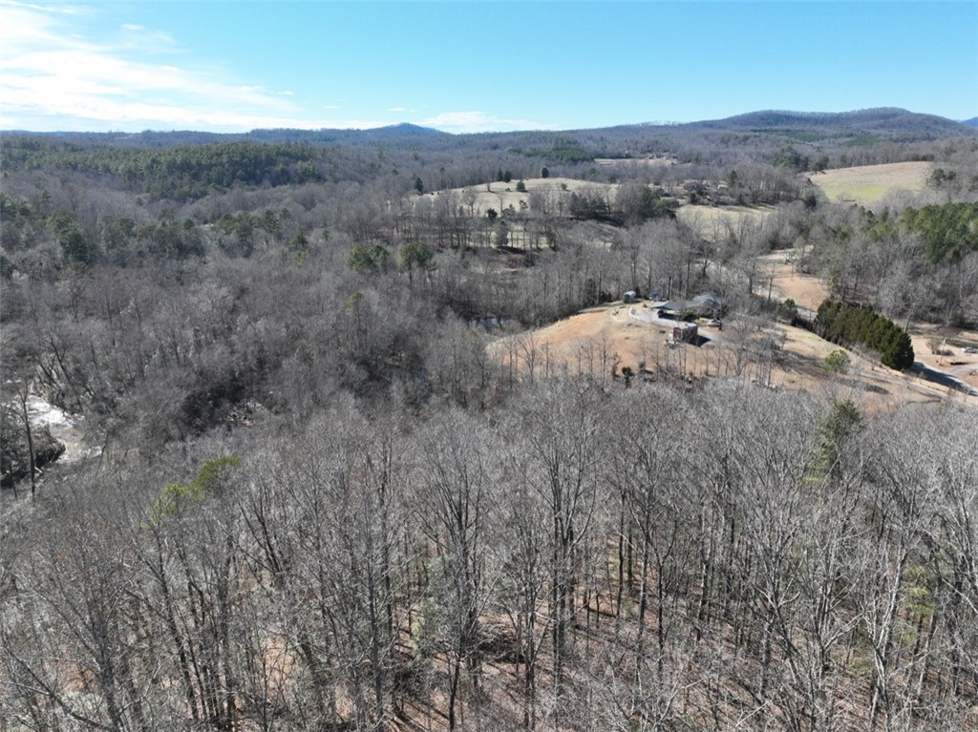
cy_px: 366
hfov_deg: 71.6
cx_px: 489
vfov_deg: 56.8
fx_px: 678
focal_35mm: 24
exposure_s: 1/320
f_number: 2.8
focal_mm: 12.29
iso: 270
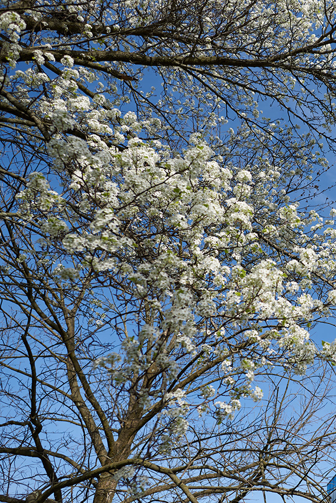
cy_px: 261
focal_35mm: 32
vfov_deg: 58.7
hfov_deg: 35.8
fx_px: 448
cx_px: 358
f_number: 2.5
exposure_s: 1/3200
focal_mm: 20
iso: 100
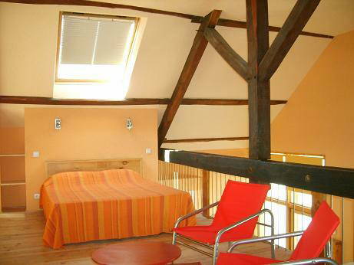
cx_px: 177
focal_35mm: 35
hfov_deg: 52.6
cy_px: 132
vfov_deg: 40.7
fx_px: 358
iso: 177
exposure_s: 1/30
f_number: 2.8
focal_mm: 5.8
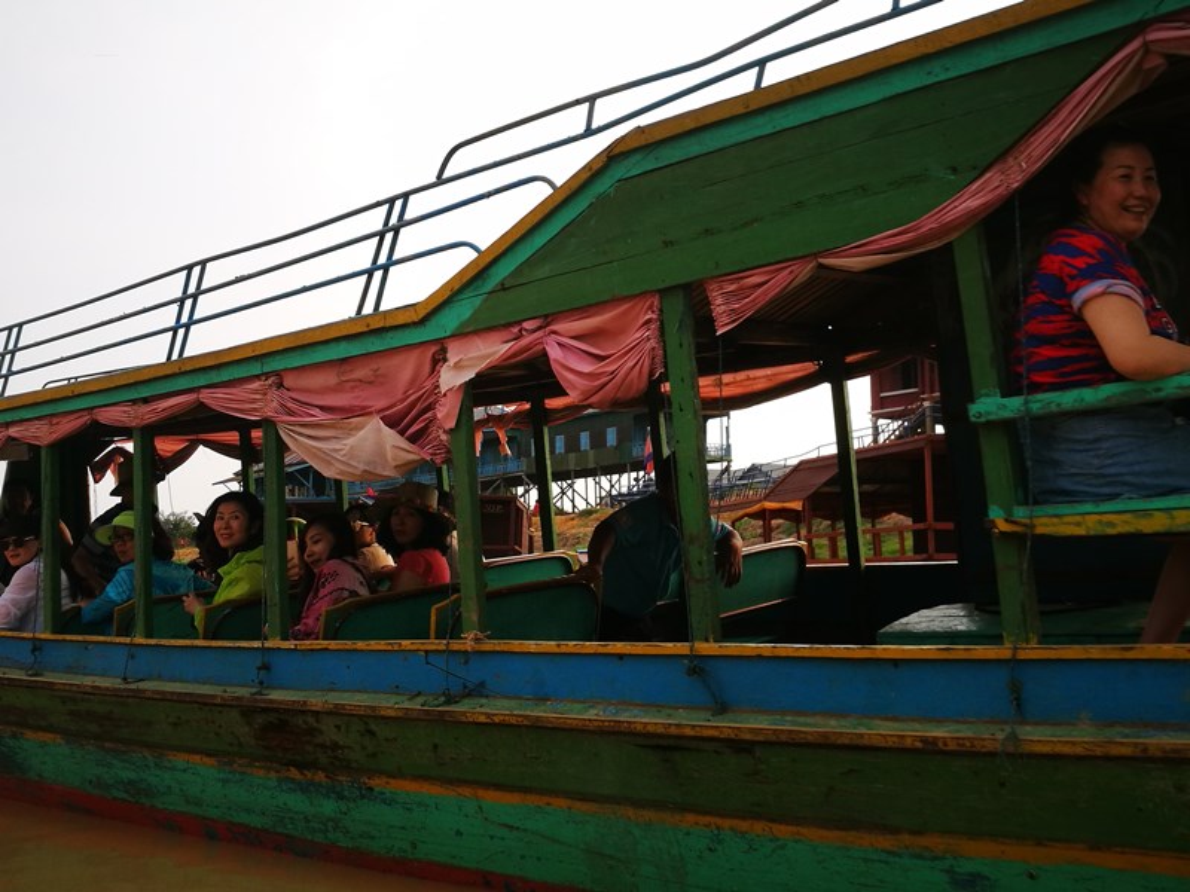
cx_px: 595
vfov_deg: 37.7
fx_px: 1306
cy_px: 446
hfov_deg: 49.0
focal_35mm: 38
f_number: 2.2
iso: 50
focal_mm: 4.5
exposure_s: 1/653
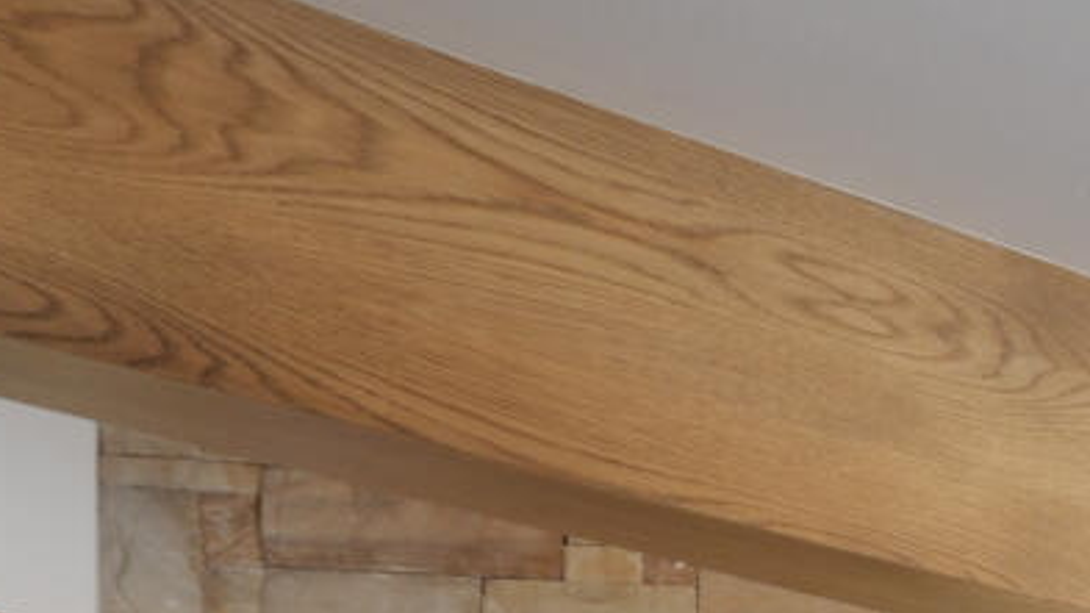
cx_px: 2391
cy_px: 1509
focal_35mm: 136
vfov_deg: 8.2
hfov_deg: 13.0
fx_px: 3930
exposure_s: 1/20
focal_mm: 17
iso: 160
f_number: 7.1
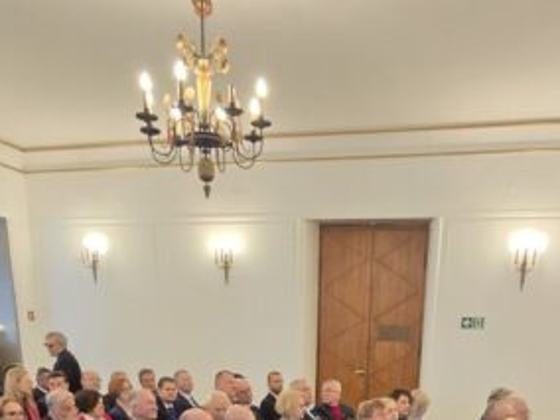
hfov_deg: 52.2
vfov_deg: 32.1
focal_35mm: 35
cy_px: 530
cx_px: 342
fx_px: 566
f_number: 2.2
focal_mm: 2.2
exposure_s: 1/50
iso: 320
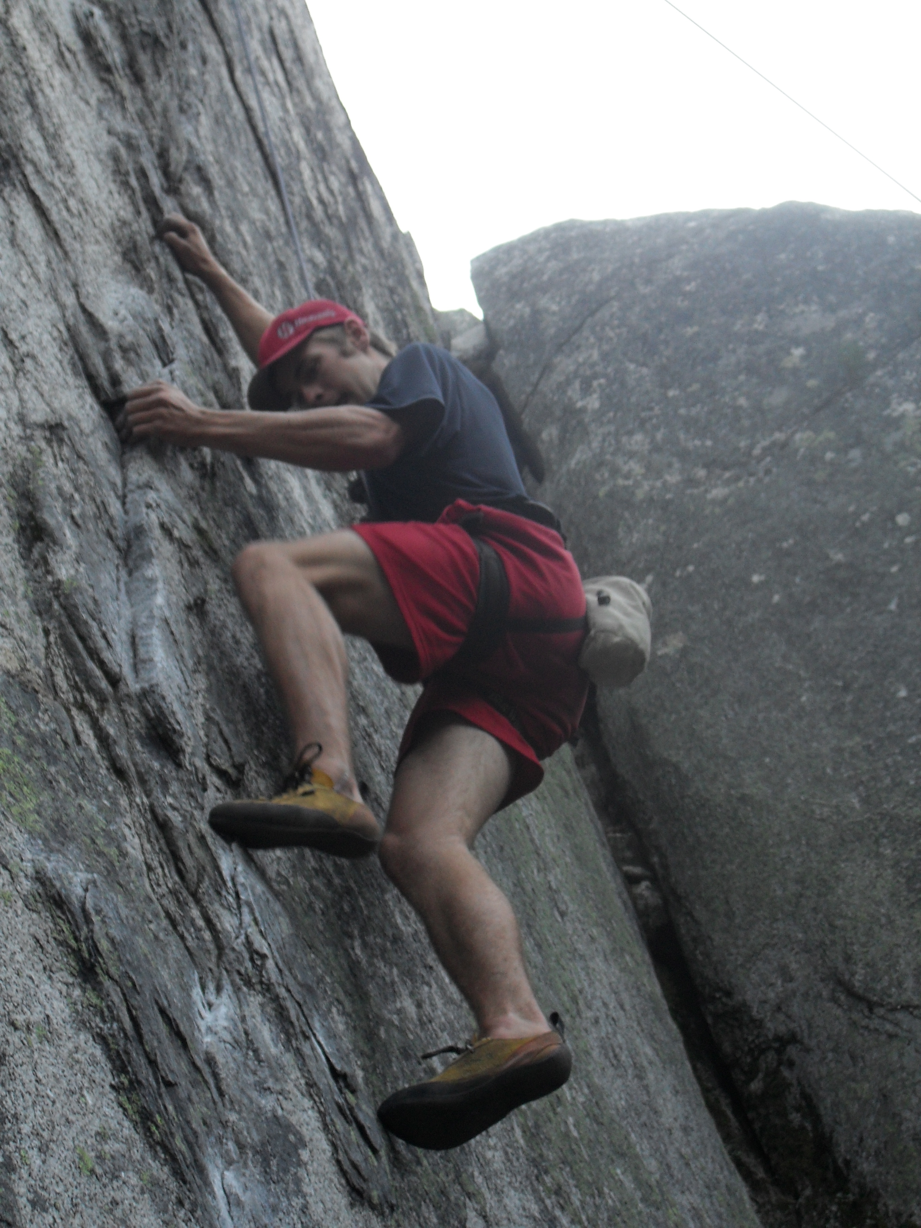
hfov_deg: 24.4
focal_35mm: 60
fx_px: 2128
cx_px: 460
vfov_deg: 32.2
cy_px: 614
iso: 120
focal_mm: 10.5
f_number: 3.7
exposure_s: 1/45
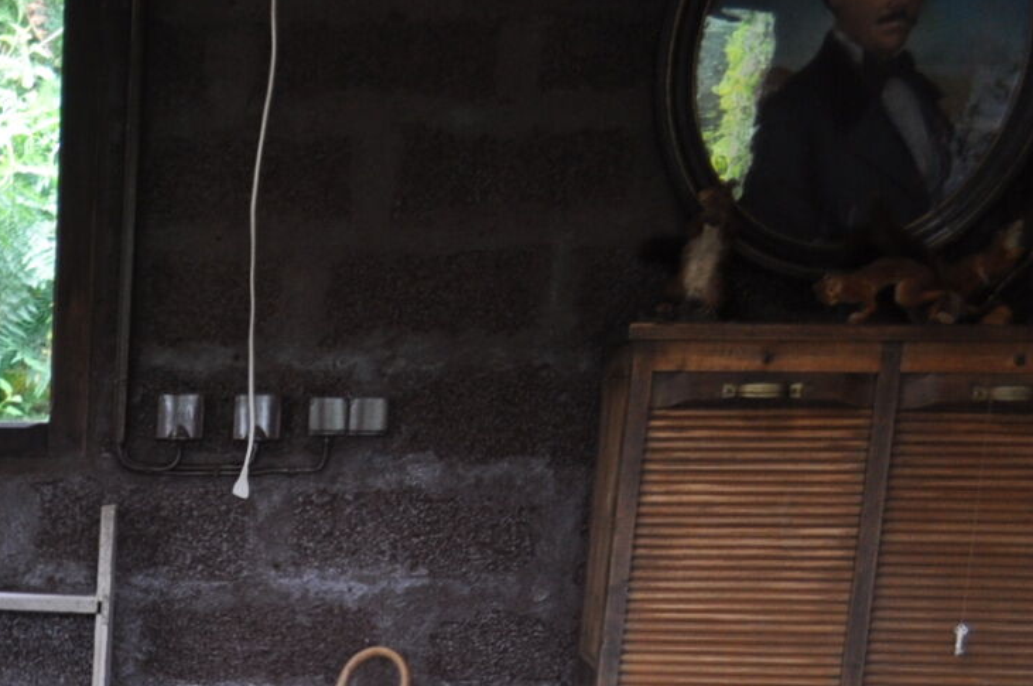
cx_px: -434
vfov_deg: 14.5
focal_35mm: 88
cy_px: 1003
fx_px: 2521
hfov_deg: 20.4
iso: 500
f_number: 4
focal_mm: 20
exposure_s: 1/60
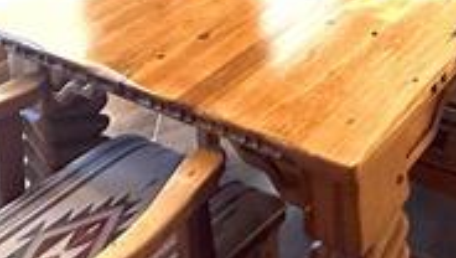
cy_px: -315
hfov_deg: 30.3
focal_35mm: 53
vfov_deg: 15.6
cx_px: 602
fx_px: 642
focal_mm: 2.22
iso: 160
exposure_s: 1/120
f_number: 2.2
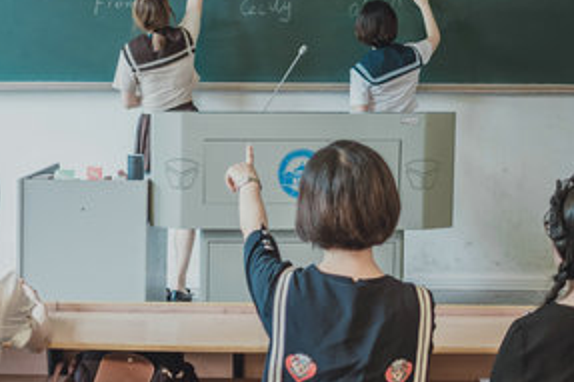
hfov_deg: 41.9
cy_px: 126
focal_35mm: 47
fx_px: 749
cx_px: 258
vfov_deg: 28.4
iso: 100
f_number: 1.8
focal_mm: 20
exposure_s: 1/80
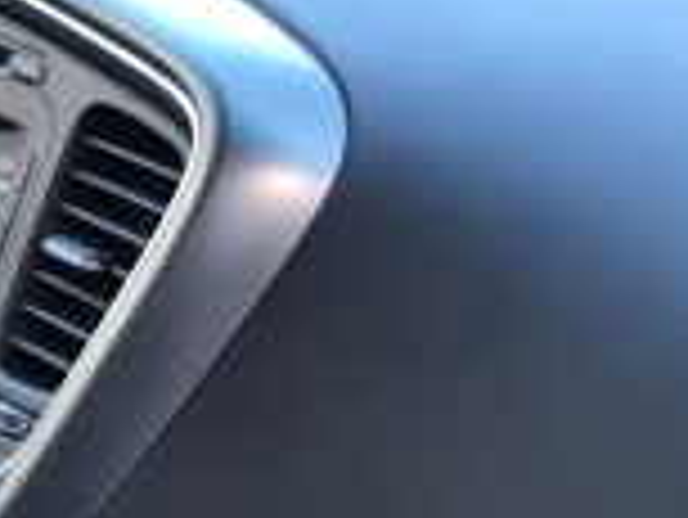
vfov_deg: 7.9
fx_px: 3720
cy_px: 667
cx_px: -189
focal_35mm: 187
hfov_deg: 10.4
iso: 32
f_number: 1.8
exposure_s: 1/60
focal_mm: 3.99
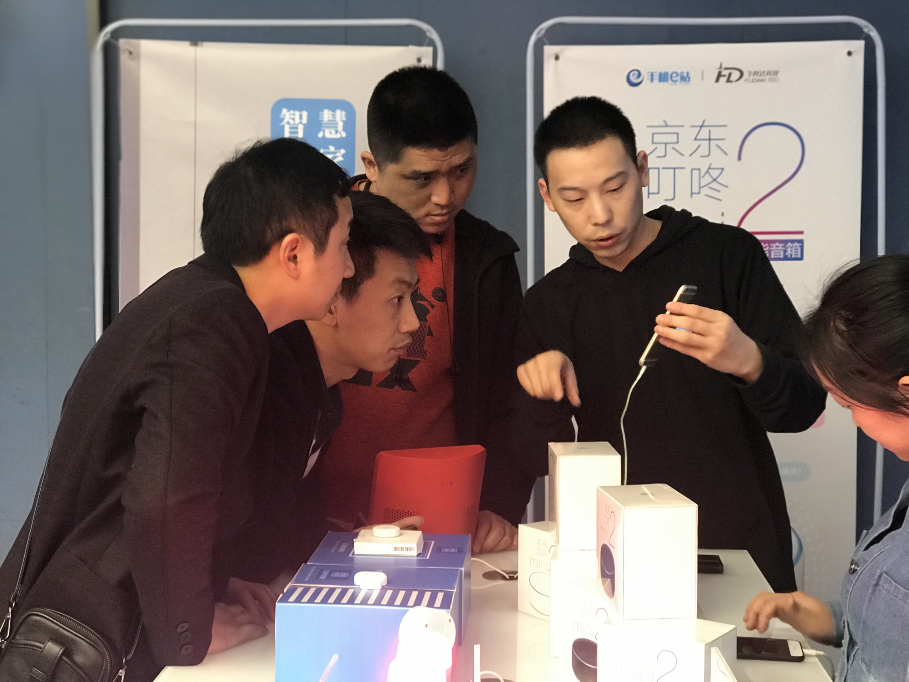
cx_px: 454
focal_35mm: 57
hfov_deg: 33.8
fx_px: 1497
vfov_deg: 25.7
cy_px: 341
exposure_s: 1/50
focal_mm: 6.6
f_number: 2.8
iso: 500
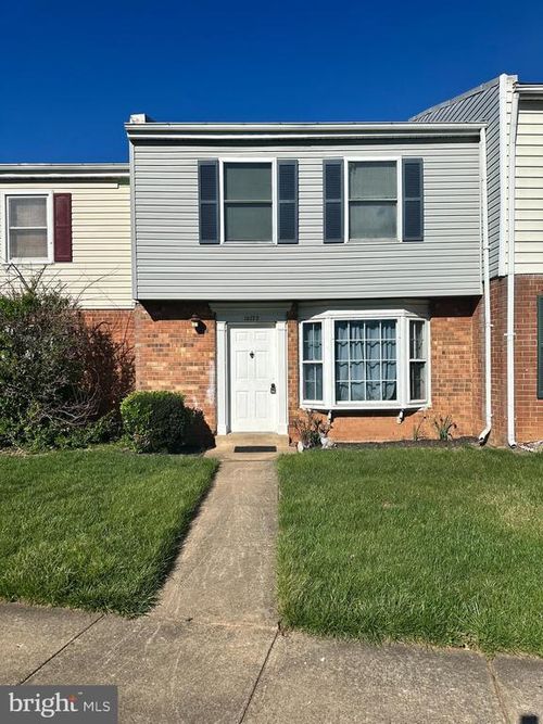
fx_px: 502
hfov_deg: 56.8
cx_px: 272
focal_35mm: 24
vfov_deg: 71.6
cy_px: 362
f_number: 1.78
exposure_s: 1/10753
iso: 80
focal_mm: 6.86
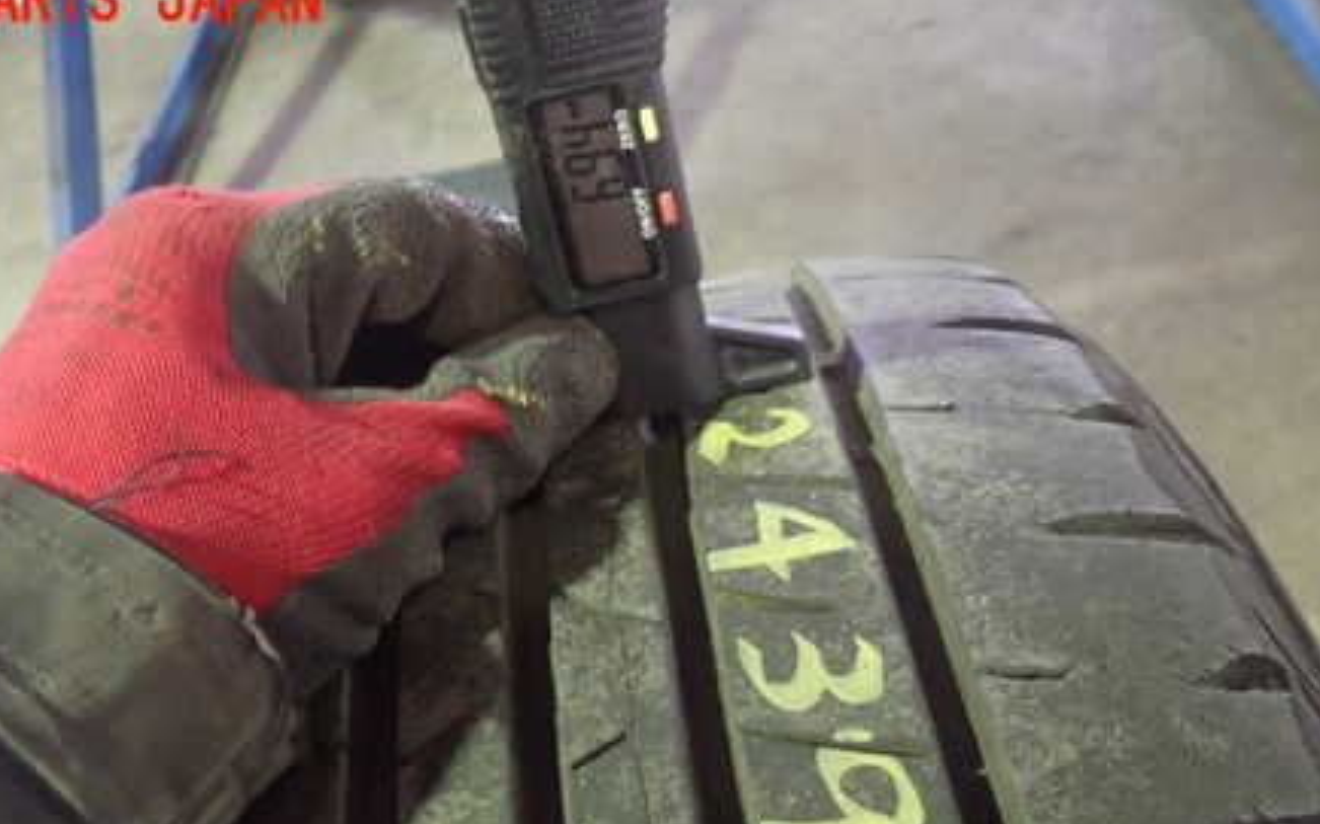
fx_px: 1582
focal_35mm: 44
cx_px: 681
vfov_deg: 28.6
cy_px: 648
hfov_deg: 45.3
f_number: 2.3
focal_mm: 5.4
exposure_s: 1/20
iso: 800
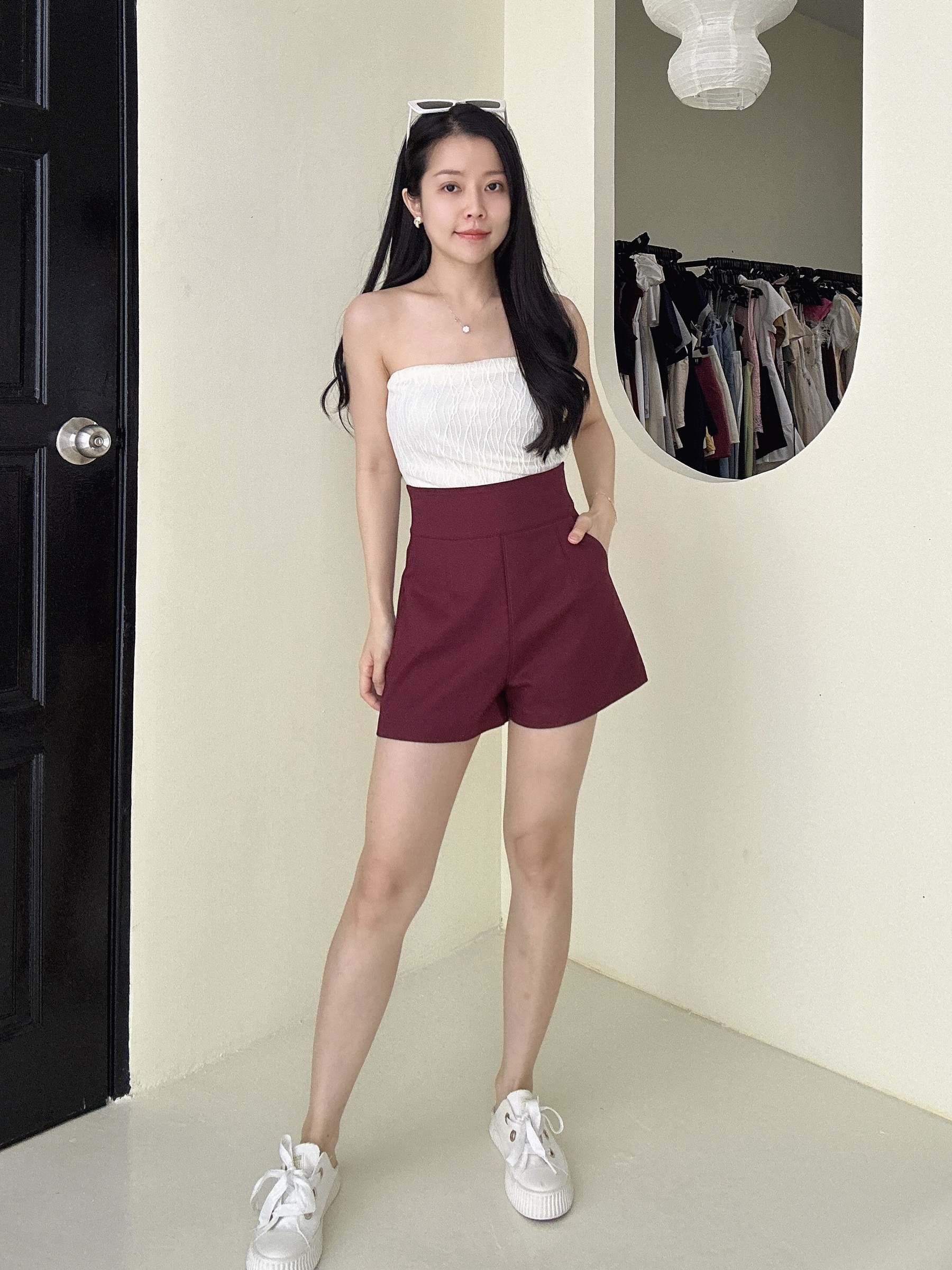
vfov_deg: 73.9
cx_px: 476
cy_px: 635
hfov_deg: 58.9
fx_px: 843
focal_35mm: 23
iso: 80
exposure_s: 1/104
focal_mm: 2.69
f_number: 1.9
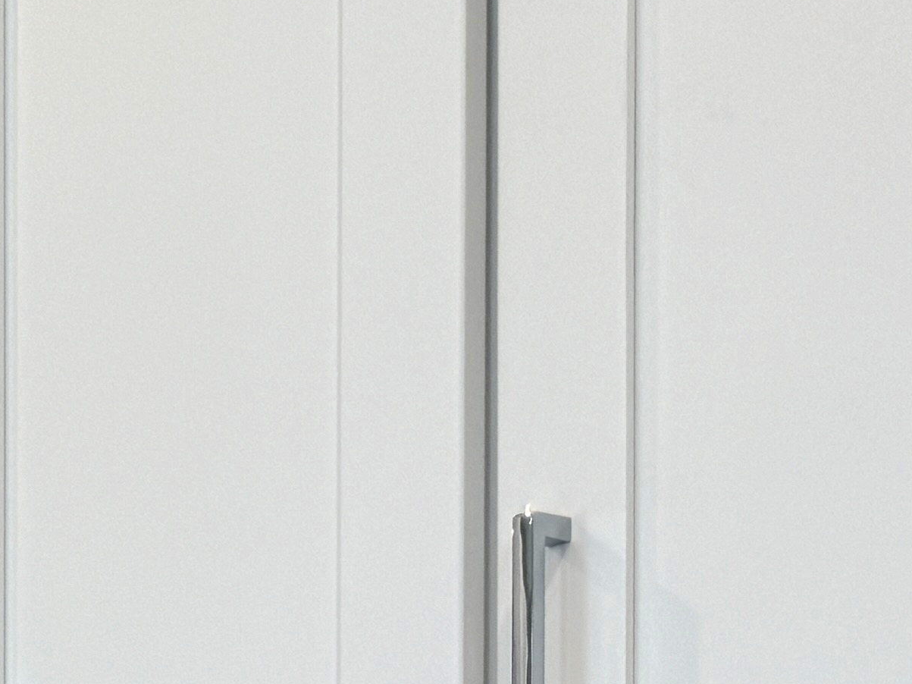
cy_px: 1540
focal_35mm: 114
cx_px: -942
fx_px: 3003
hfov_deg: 14.3
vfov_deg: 11.2
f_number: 1.78
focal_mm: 6.86
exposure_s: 1/120
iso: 80
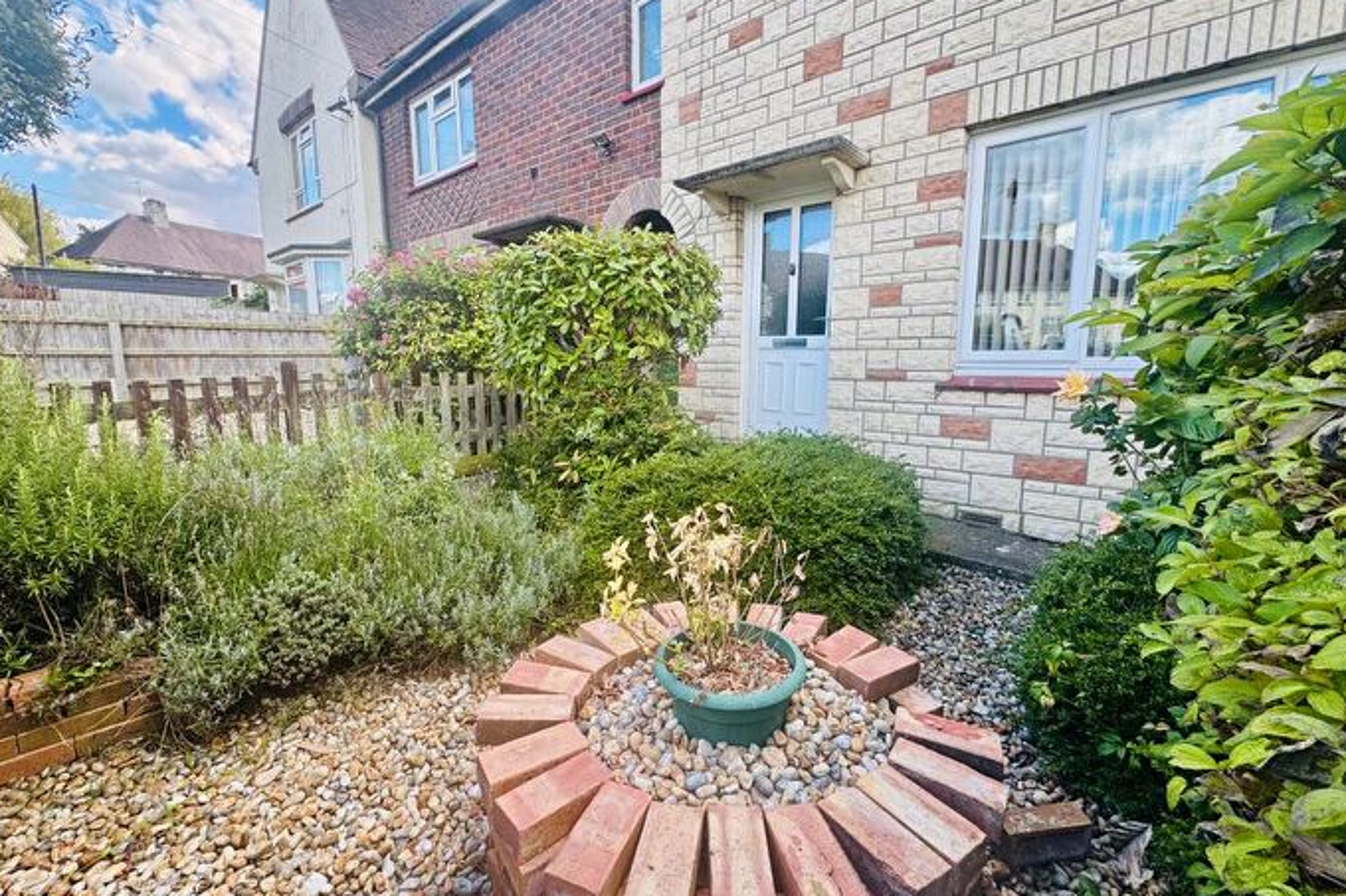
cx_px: 673
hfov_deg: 100.4
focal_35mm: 15
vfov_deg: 77.3
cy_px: 436
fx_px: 561
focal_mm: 2.22
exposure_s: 1/175
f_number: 2.2
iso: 40
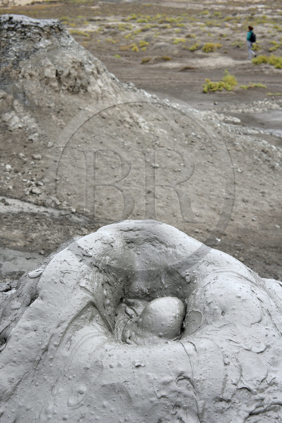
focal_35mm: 60
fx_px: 705
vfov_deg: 33.4
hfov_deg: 22.6
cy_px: 186
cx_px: 139
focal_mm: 52
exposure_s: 1/320
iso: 400
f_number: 9
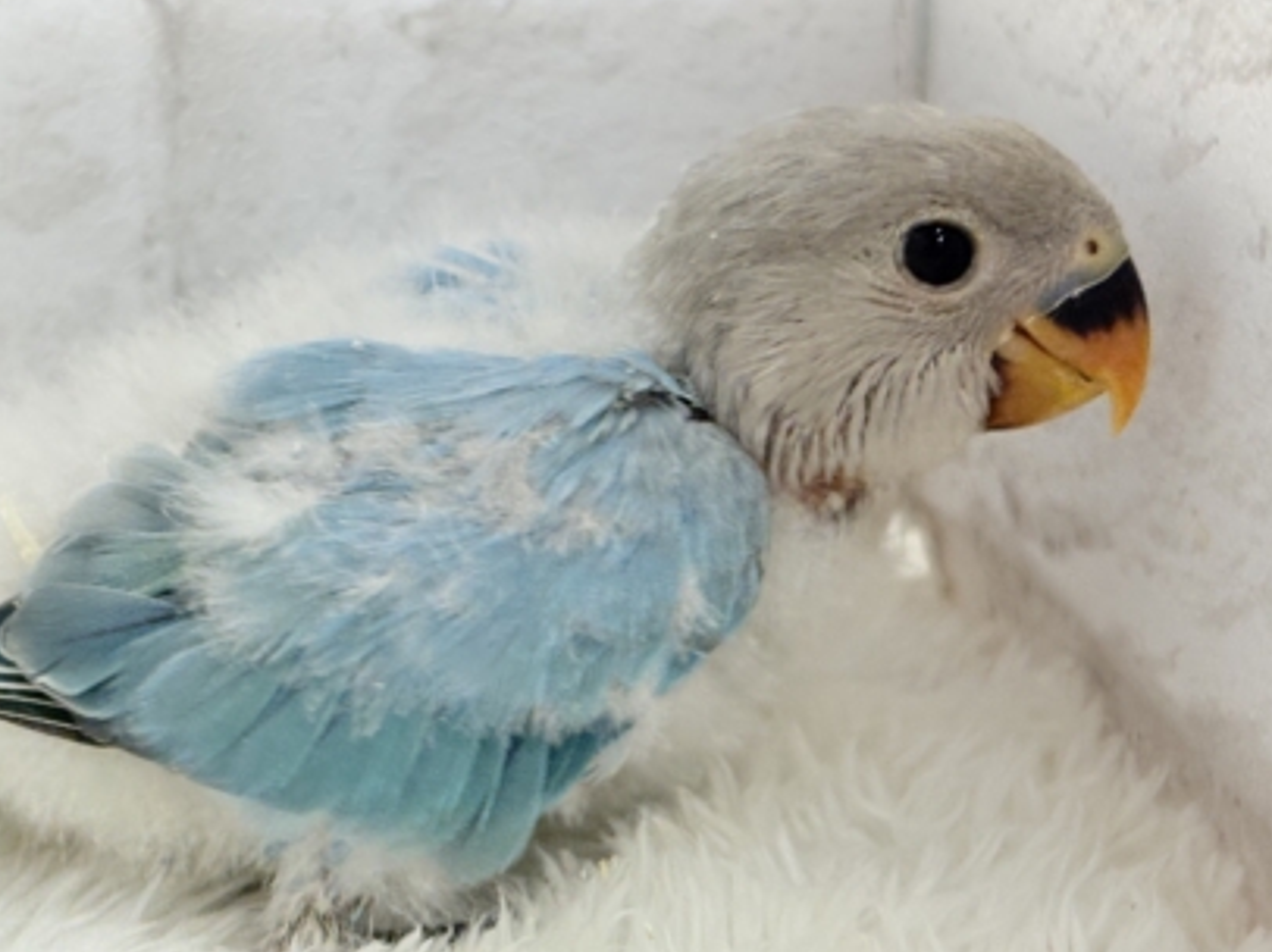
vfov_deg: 18.0
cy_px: 539
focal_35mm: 82
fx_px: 3011
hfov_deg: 23.7
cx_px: 401
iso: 125
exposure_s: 1/100
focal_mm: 5.96
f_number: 1.6
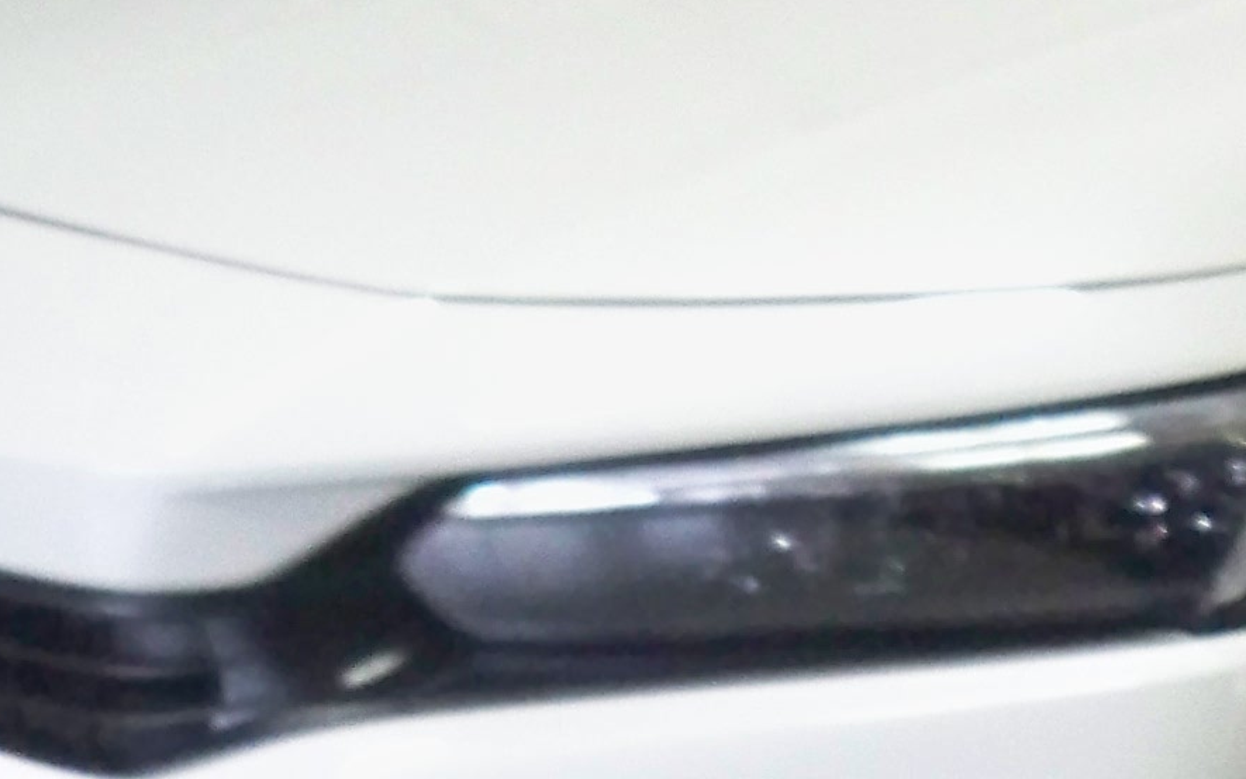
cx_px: 1854
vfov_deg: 8.6
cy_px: 204
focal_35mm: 153
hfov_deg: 13.0
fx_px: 5195
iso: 500
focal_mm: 6.3
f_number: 3.1
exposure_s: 1/60
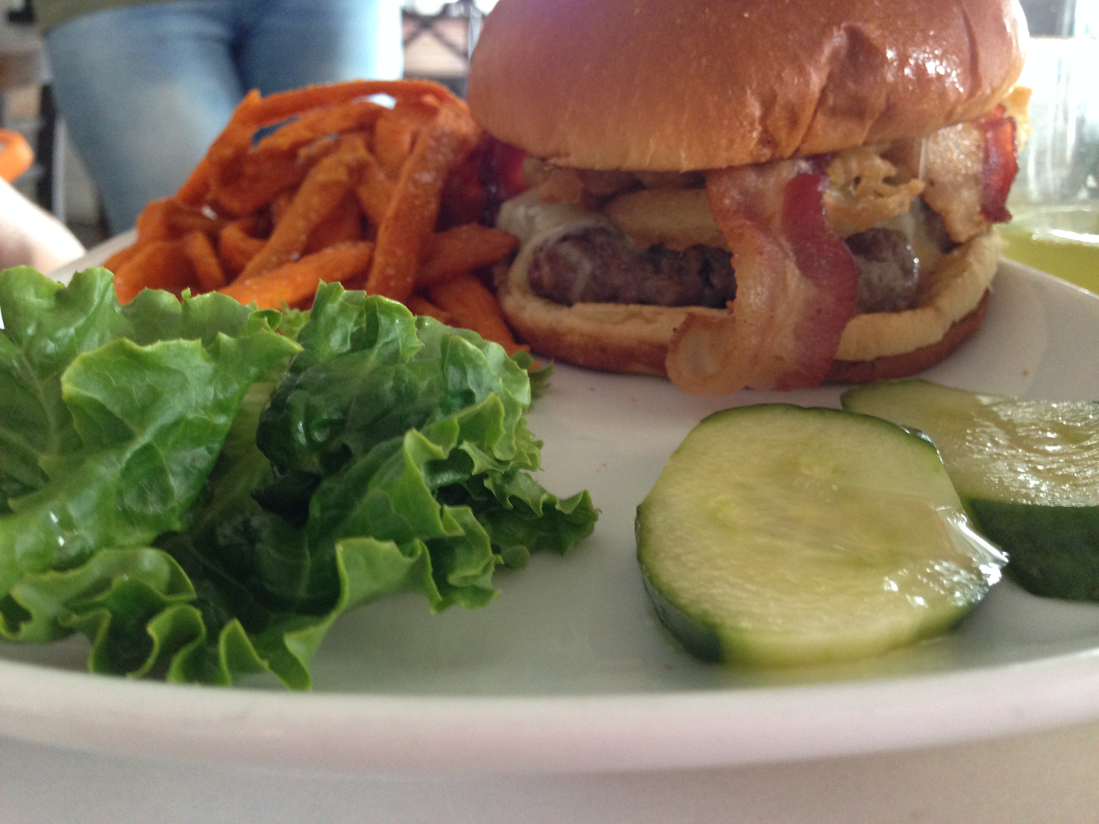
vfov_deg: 42.9
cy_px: 412
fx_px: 1048
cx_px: 550
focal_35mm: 33
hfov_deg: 55.4
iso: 200
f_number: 2.4
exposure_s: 1/20
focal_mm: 4.12
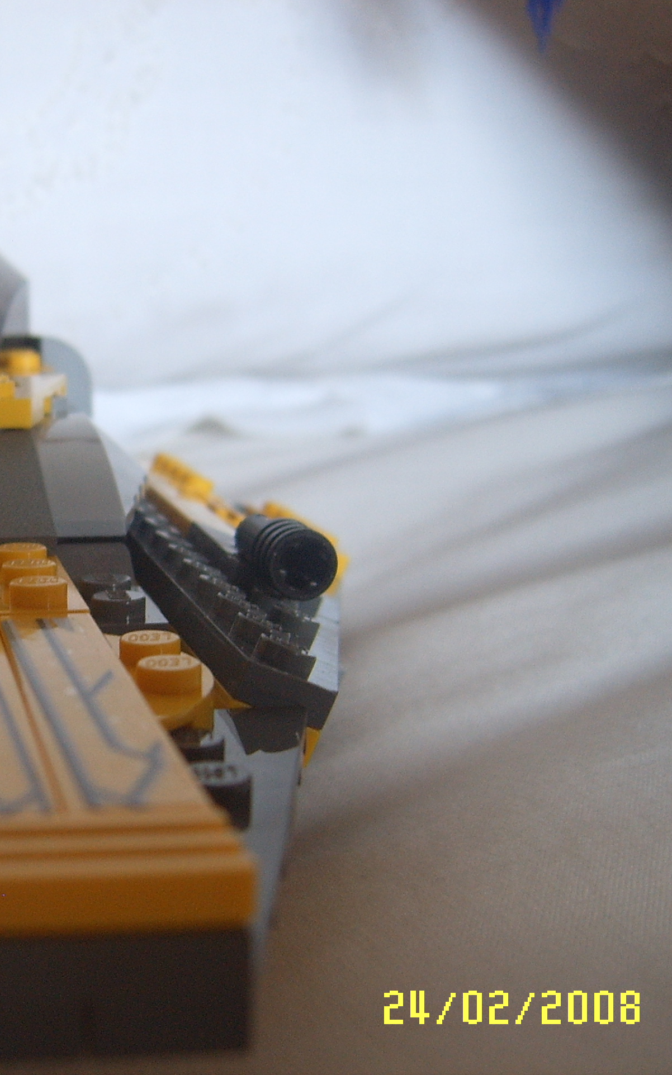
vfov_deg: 40.3
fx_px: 1465
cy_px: 536
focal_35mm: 50
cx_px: -32
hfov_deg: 24.4
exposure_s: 1/30
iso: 83
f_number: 2.8
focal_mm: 5.8
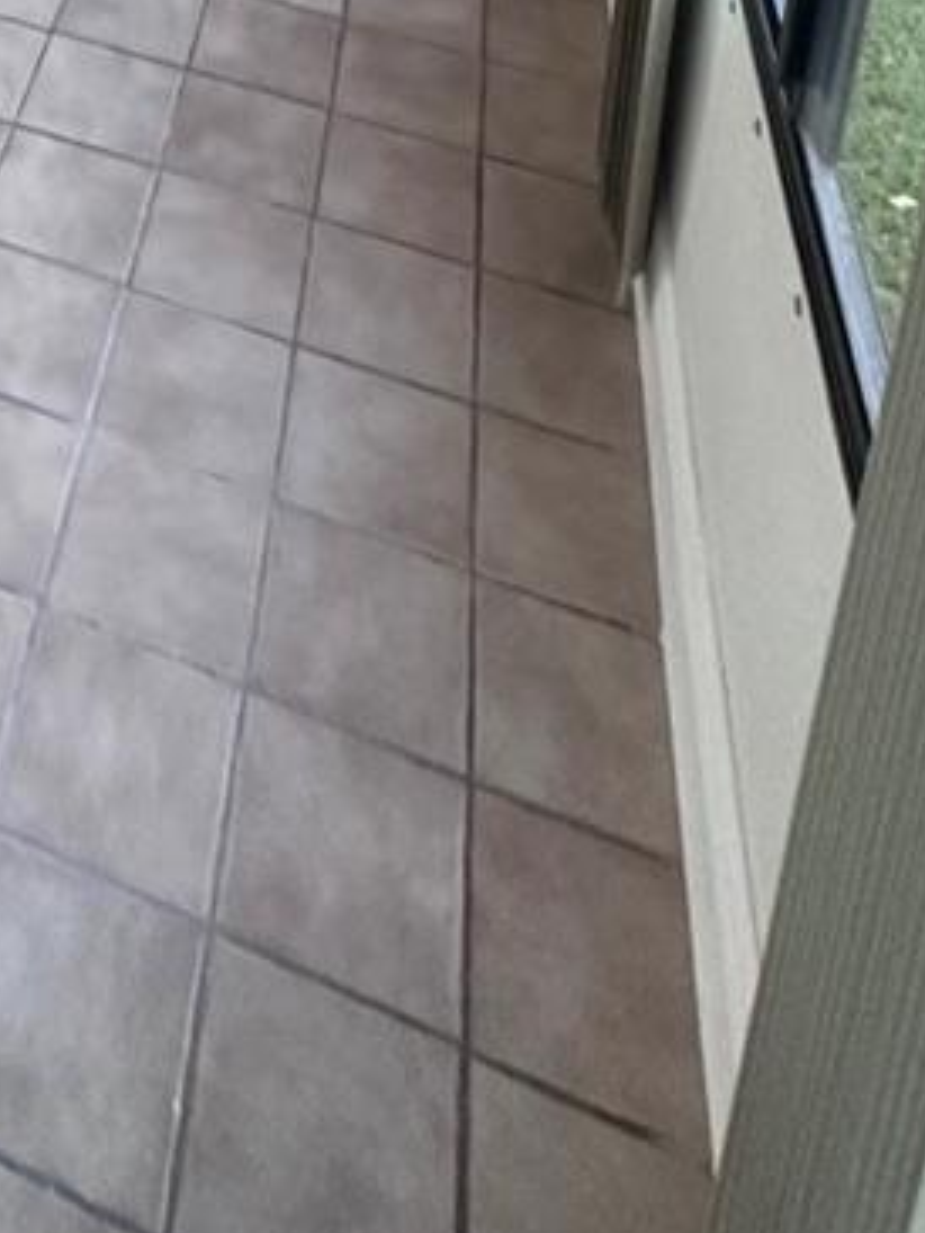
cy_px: -743
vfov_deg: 25.9
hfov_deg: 28.3
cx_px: -128
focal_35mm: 46
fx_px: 1638
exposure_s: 1/60
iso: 500
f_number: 2.2
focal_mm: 2.22
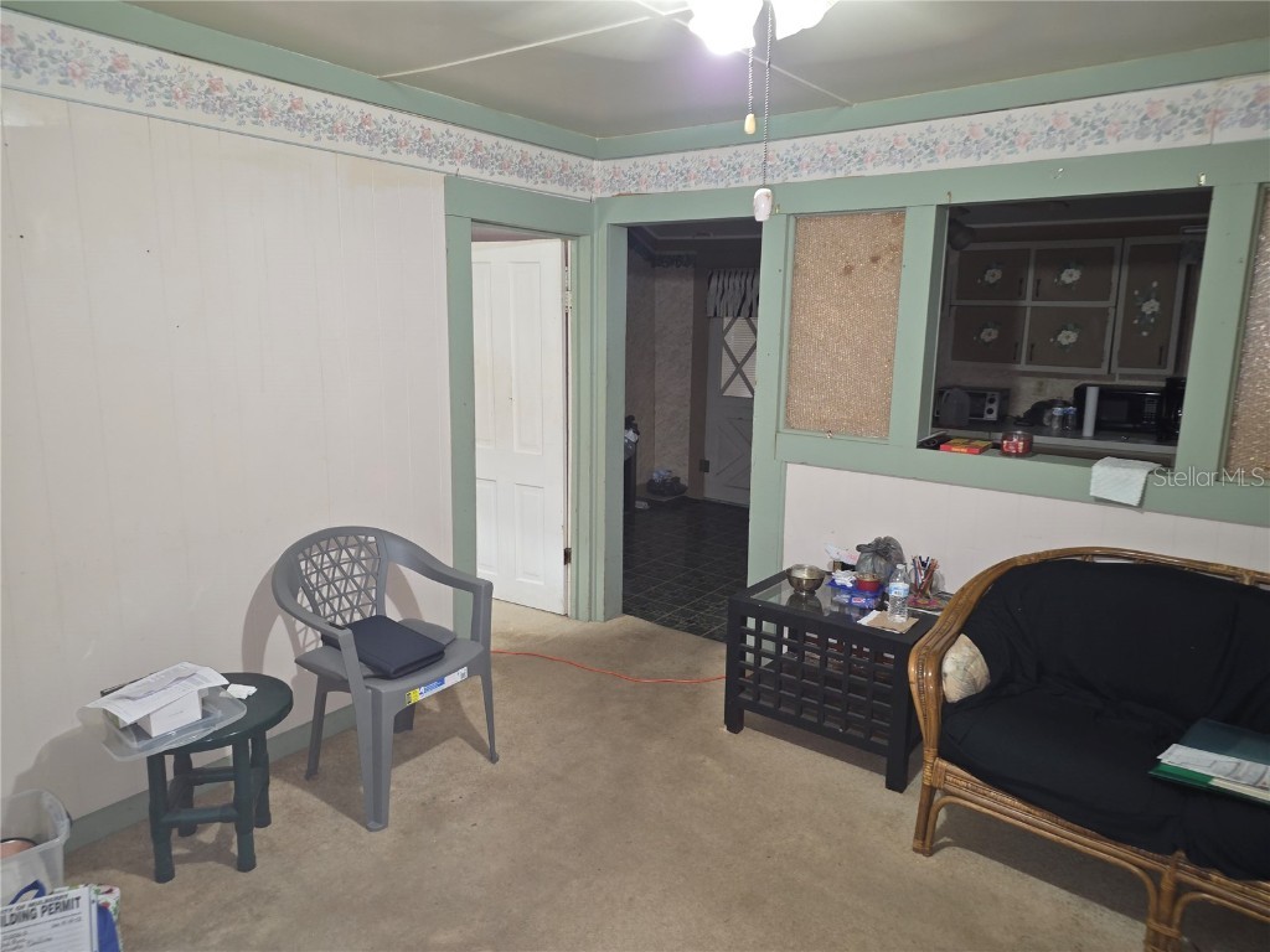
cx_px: 635
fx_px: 844
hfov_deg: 73.9
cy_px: 476
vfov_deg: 58.9
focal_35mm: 23
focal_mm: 6.25
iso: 125
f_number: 1.7
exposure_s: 1/13.4
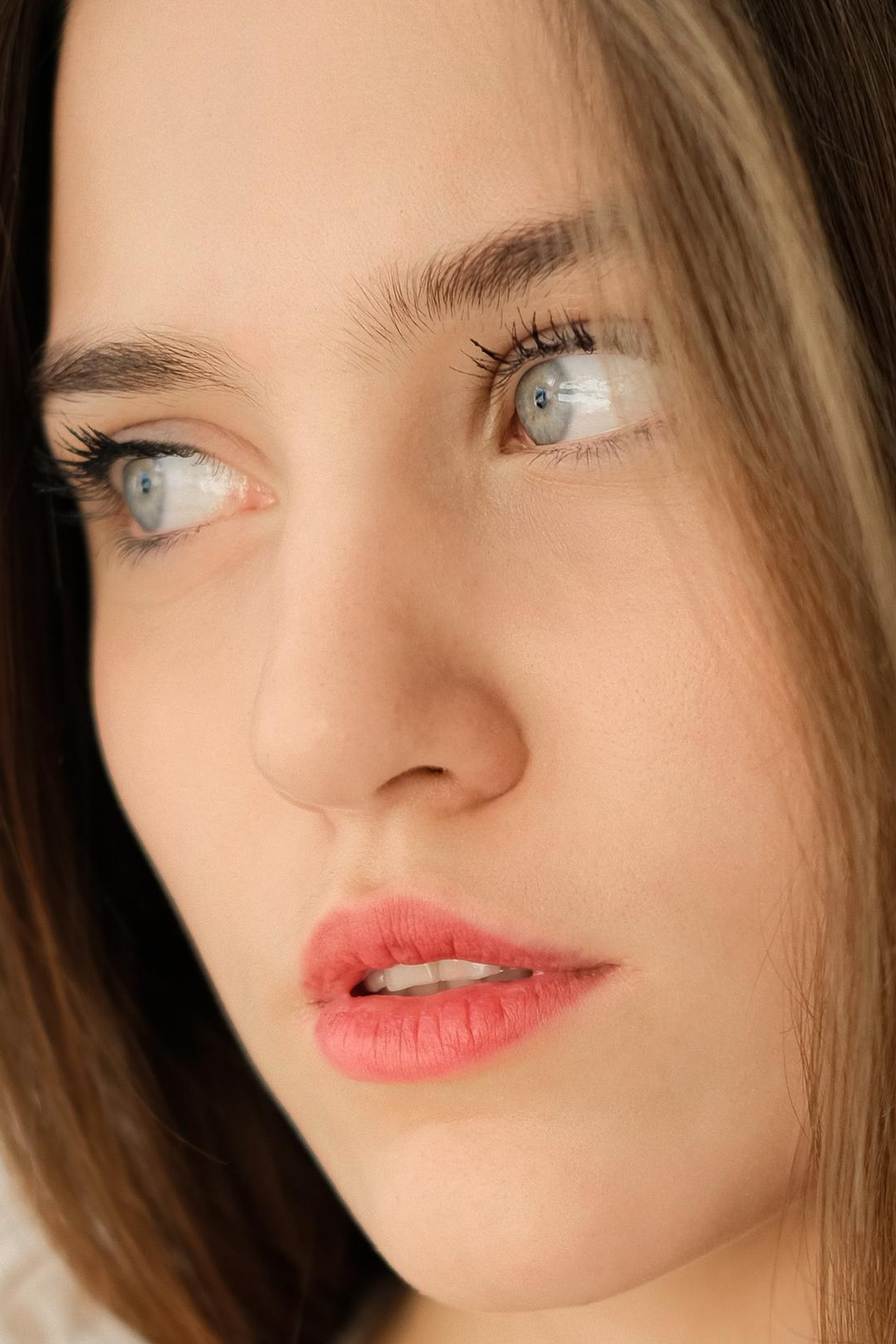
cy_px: 1223
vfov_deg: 15.2
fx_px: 4965
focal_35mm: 133
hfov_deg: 10.3
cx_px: 626
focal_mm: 35
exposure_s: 1/500
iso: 200
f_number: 2
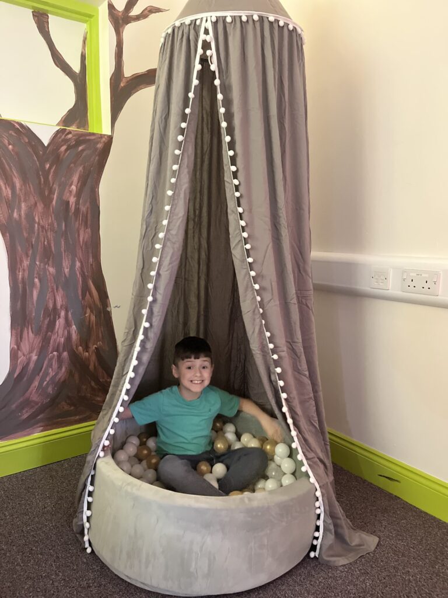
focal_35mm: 26
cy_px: 299
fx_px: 449
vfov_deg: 67.3
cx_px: 224
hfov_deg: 53.1
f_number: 1.6
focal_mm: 5.1
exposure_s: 1/26
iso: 800
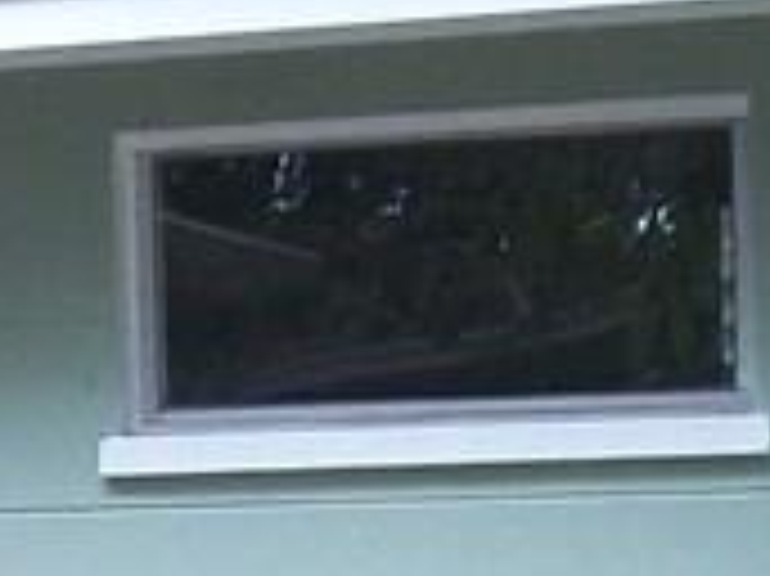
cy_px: 909
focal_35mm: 204
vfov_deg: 7.1
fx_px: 4535
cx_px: -693
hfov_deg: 9.2
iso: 160
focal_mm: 6.1
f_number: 2.7
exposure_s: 1/100
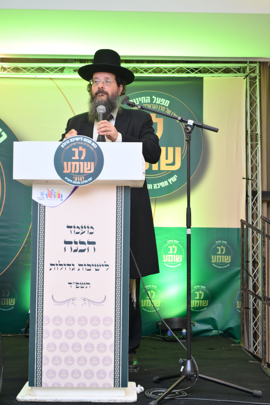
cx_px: 135
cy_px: 202
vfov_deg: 36.9
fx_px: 608
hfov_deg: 25.0
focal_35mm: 54
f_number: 5.6
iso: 1250
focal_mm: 54
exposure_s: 1/125
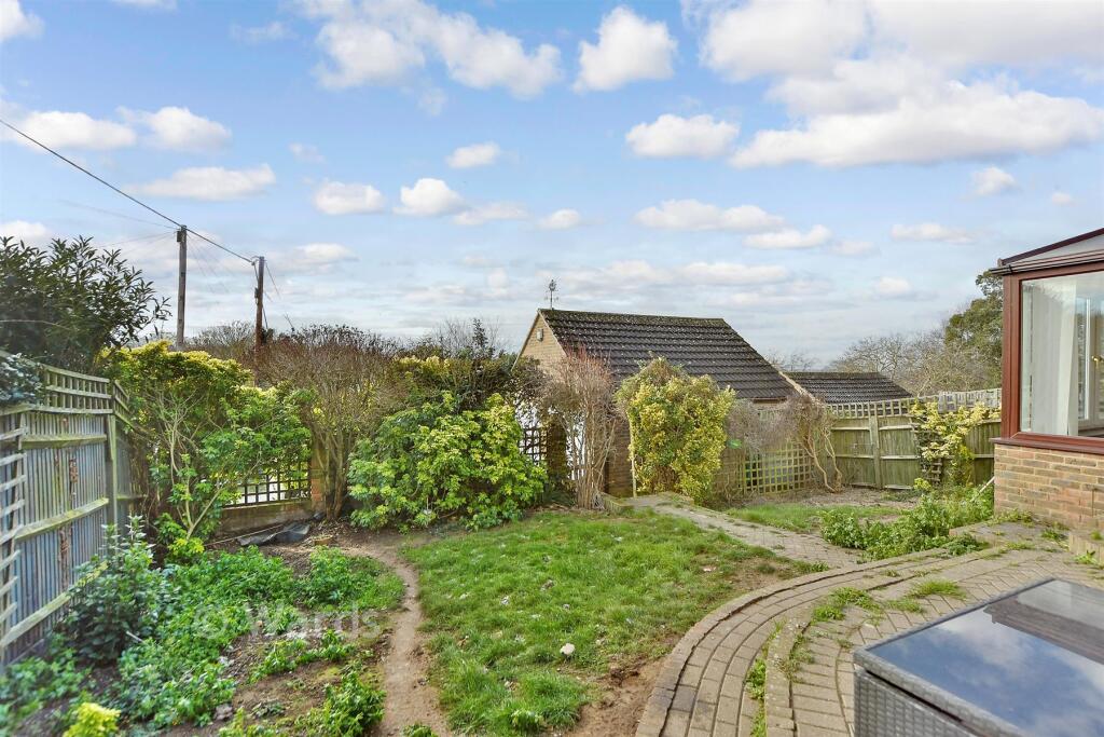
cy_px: 368
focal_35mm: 15
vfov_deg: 77.3
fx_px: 460
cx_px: 552
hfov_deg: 100.4
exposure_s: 1/200
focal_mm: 10
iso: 500
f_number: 5.6
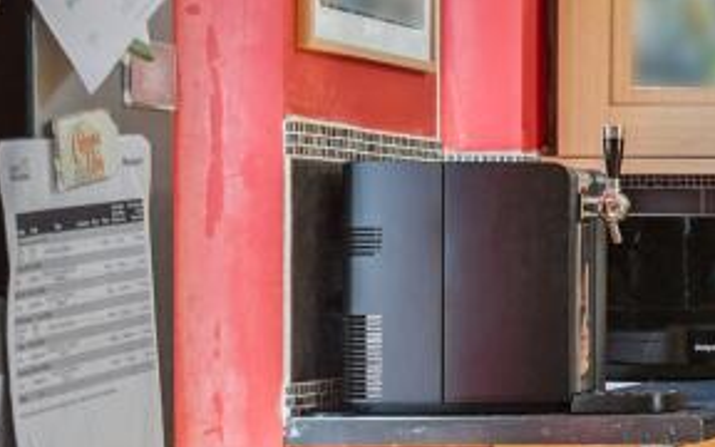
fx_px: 2046
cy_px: 287
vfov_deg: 12.5
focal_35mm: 105
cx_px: 1216
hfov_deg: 17.0
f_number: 5.6
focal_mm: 29
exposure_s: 1/40
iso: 400
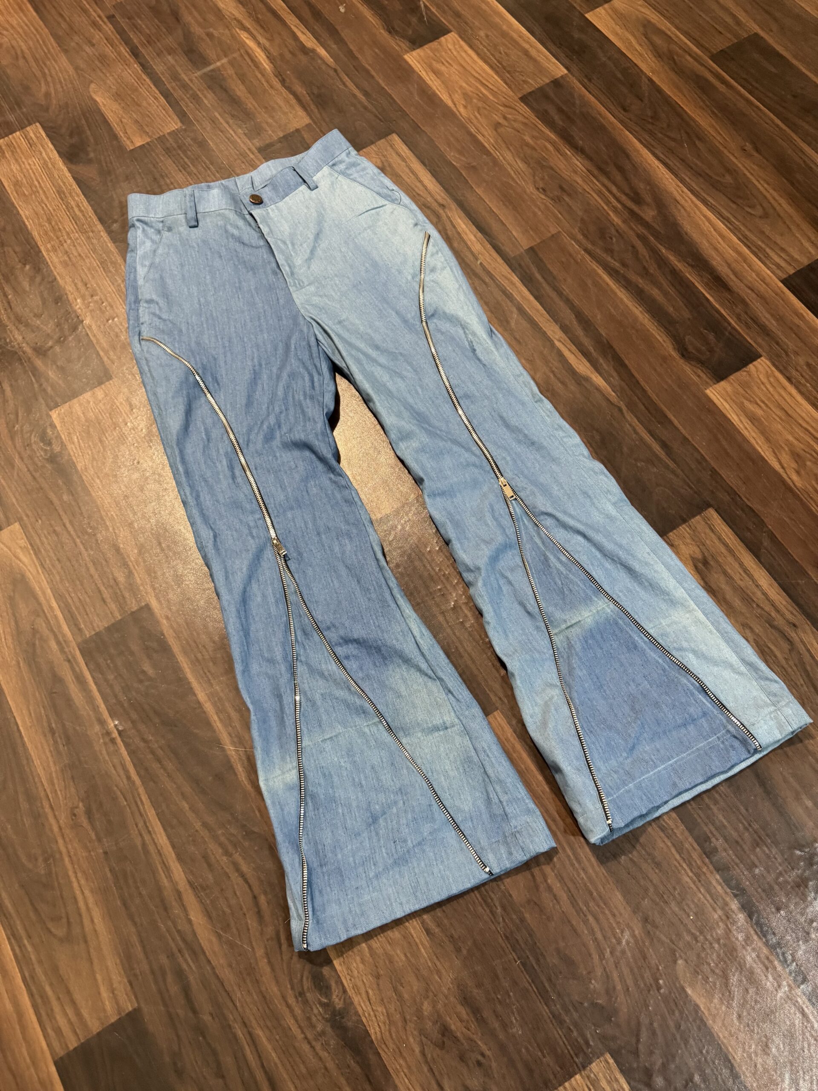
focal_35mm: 24
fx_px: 756
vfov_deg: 71.6
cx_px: 409
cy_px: 546
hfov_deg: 56.8
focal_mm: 6.76
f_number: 1.78
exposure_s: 1/50
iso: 400
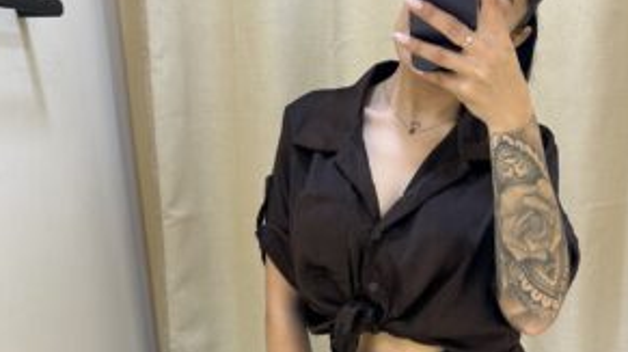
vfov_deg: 29.5
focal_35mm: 36
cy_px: 387
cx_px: 315
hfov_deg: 55.3
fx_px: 599
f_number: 1.78
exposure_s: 1/100
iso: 100
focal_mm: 6.86
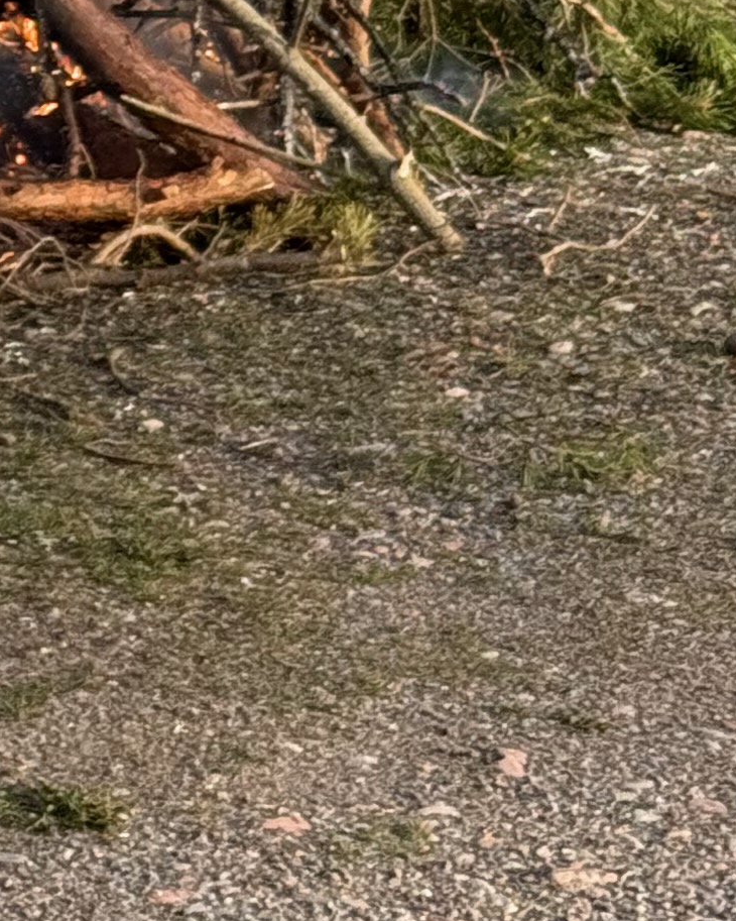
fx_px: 5638
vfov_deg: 9.2
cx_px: -381
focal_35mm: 207
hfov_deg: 7.3
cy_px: -84
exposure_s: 1/1070
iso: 64
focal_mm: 6.76
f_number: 1.78
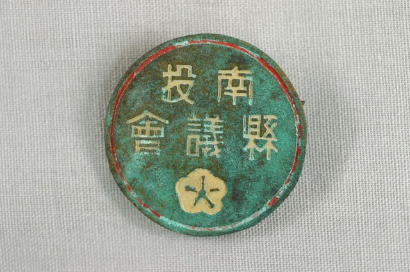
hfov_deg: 22.6
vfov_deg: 15.1
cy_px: 136
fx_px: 1024
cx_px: 205
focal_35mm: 90
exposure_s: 1/10
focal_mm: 60
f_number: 7.1
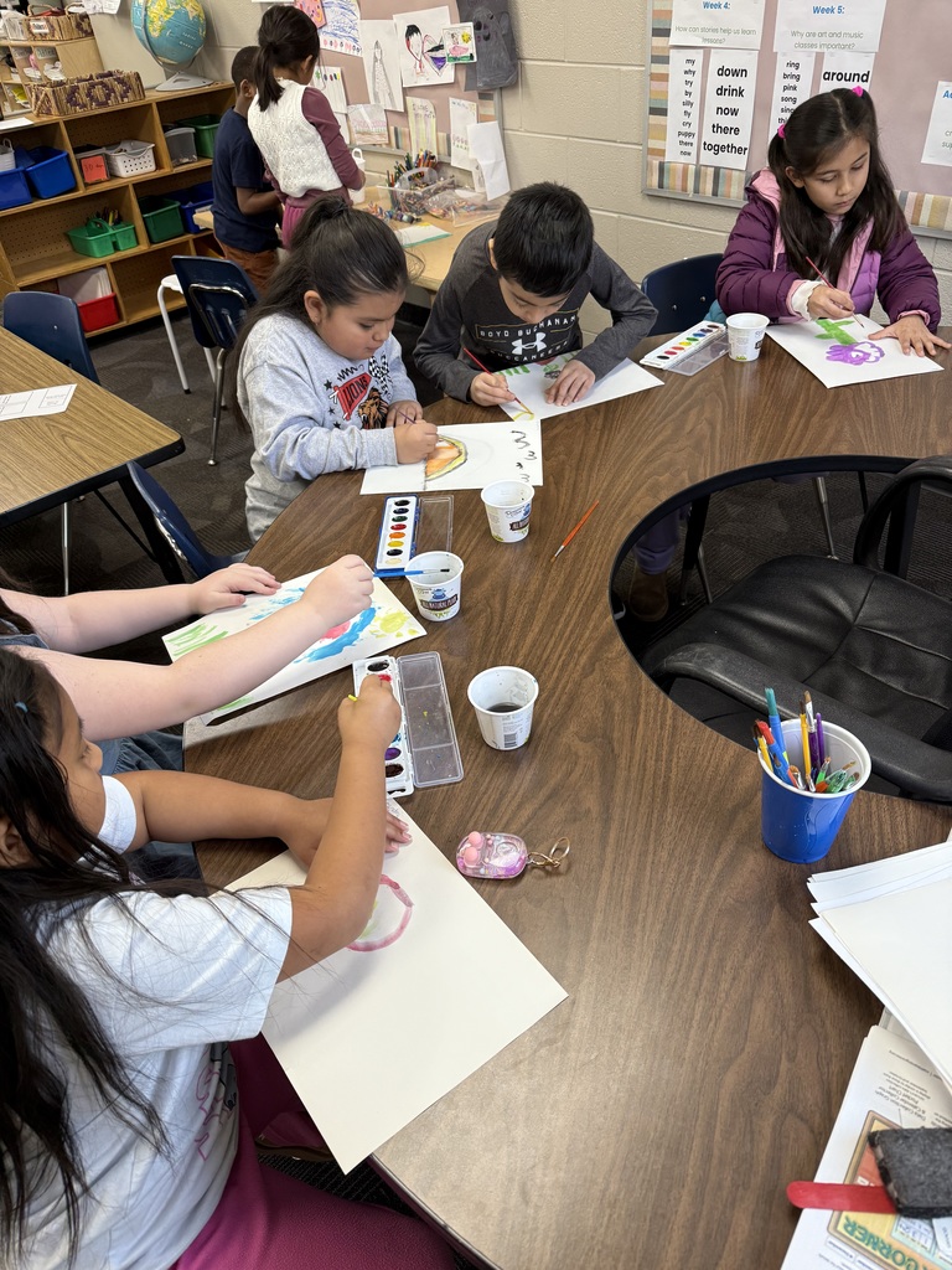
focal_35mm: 24
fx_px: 880
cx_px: 476
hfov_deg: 56.8
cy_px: 635
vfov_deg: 71.6
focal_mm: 6.76
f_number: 1.78
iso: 160
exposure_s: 1/120
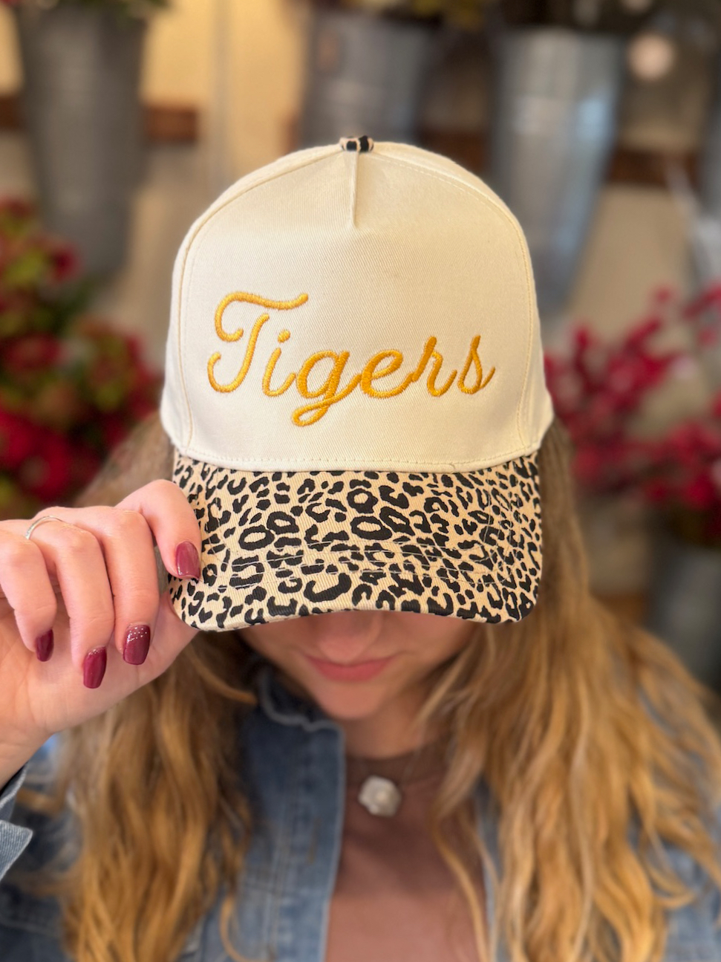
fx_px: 667
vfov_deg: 71.6
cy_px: 481
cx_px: 360
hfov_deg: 56.8
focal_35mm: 24
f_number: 1.78
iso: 125
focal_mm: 6.76
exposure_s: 1/60
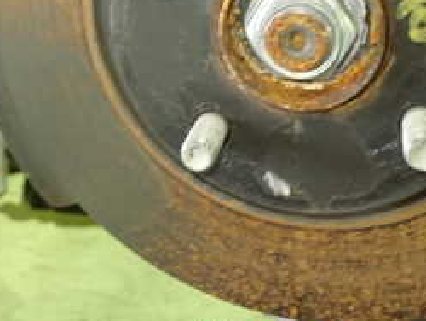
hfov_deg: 26.4
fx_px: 887
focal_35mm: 72
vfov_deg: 19.7
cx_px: 77
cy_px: -20
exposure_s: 1/30
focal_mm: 5.4
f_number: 2.3
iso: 800
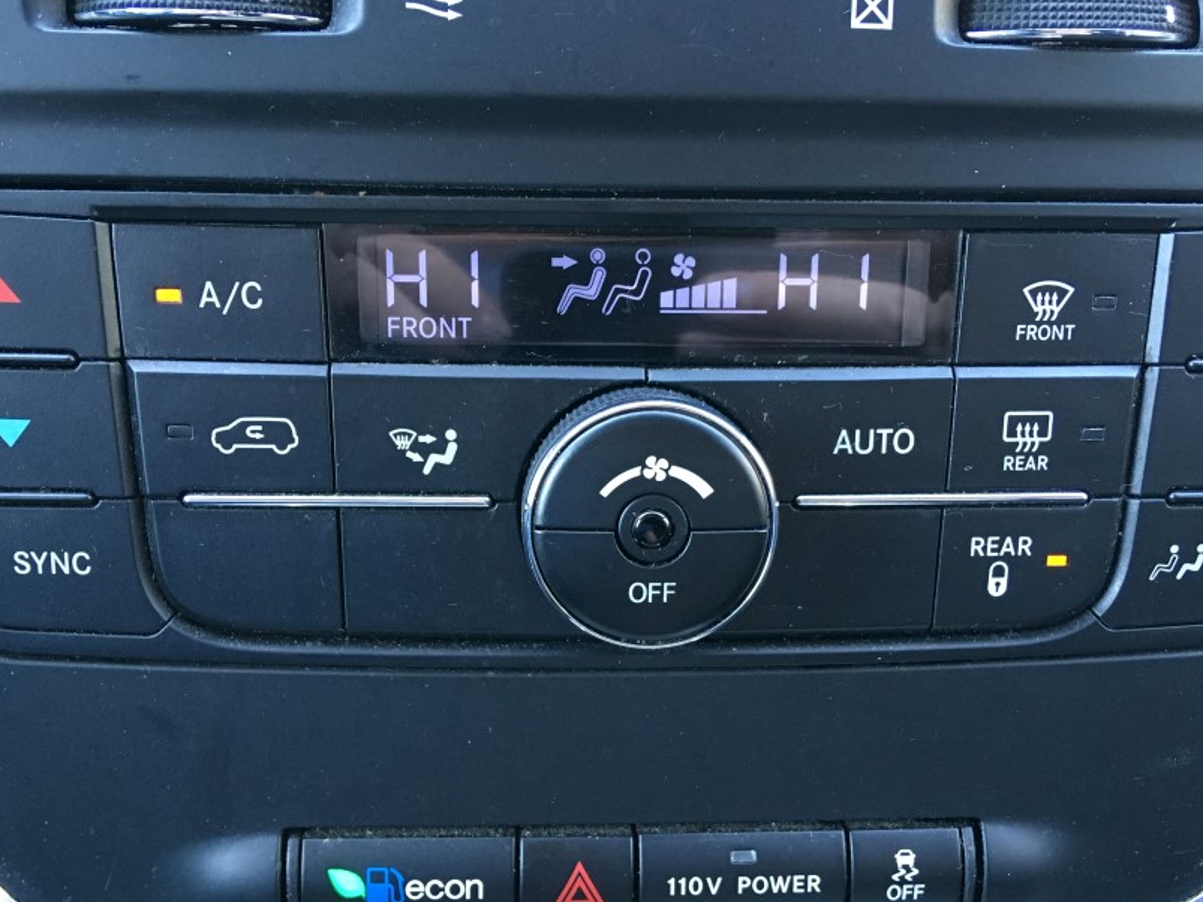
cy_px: 556
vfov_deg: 38.4
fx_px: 1286
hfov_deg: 50.1
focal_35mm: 37
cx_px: 611
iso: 125
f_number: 2.2
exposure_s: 1/30
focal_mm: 4.15
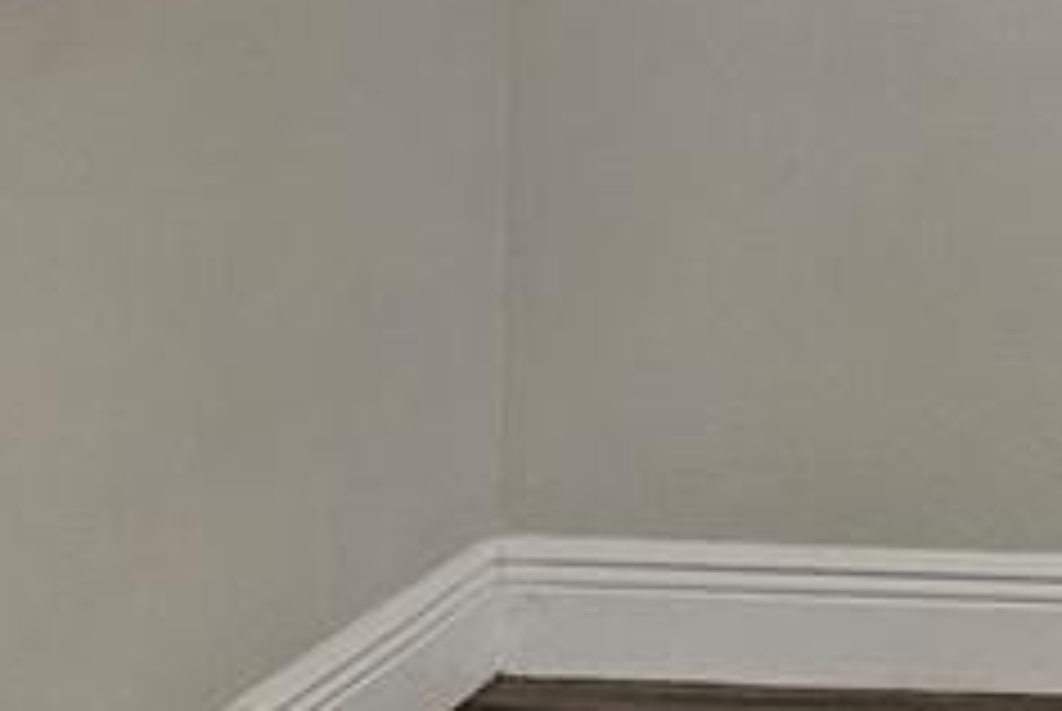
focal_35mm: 162
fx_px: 4785
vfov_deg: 8.2
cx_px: 2218
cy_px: -608
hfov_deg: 11.3
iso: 1000
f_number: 1.7
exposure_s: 1/120
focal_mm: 6.3
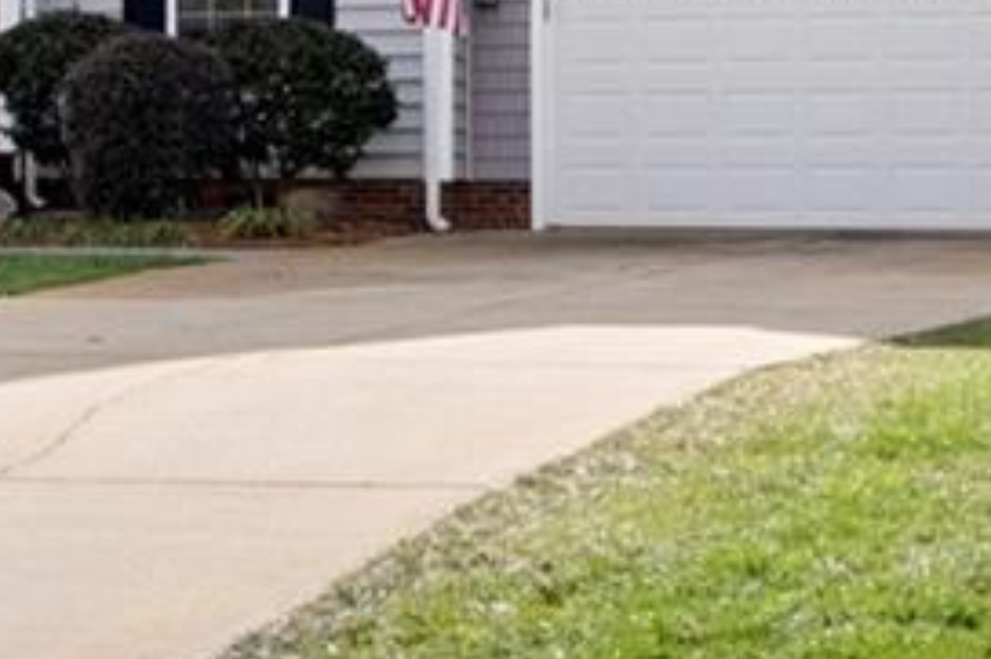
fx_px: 2999
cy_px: -240
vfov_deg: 12.1
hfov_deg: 18.6
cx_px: 240
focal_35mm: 109
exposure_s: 1/250
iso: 200
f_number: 8
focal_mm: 19.1
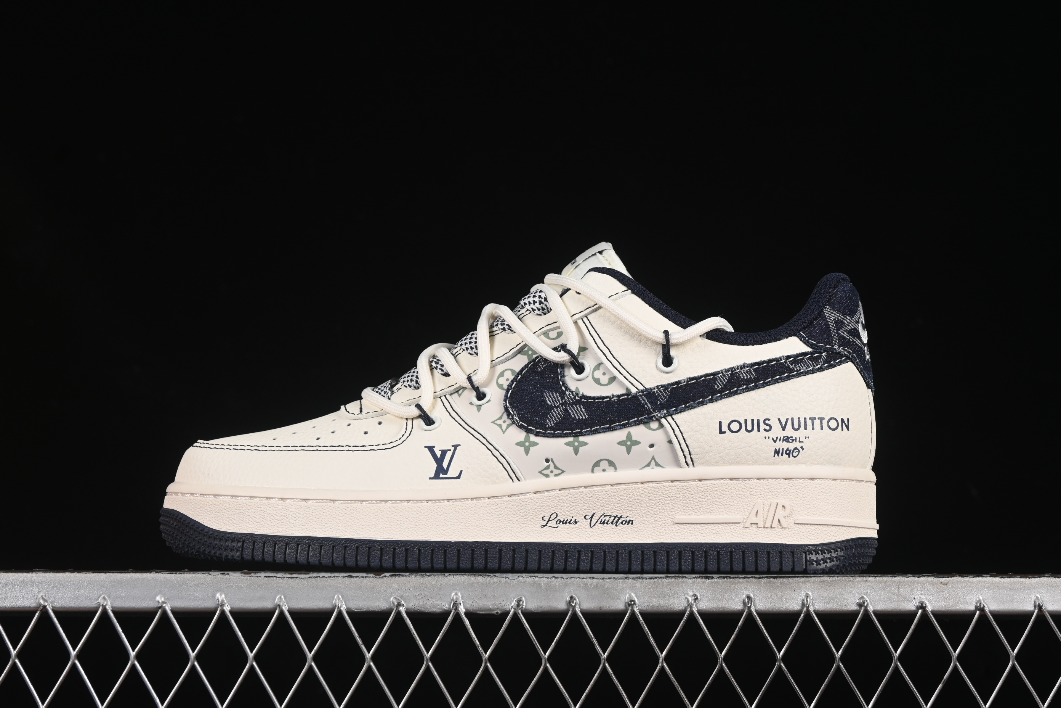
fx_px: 2210
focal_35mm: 75
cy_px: 354
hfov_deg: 27.0
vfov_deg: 18.2
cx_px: 530
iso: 160
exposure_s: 1/80
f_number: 8
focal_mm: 50
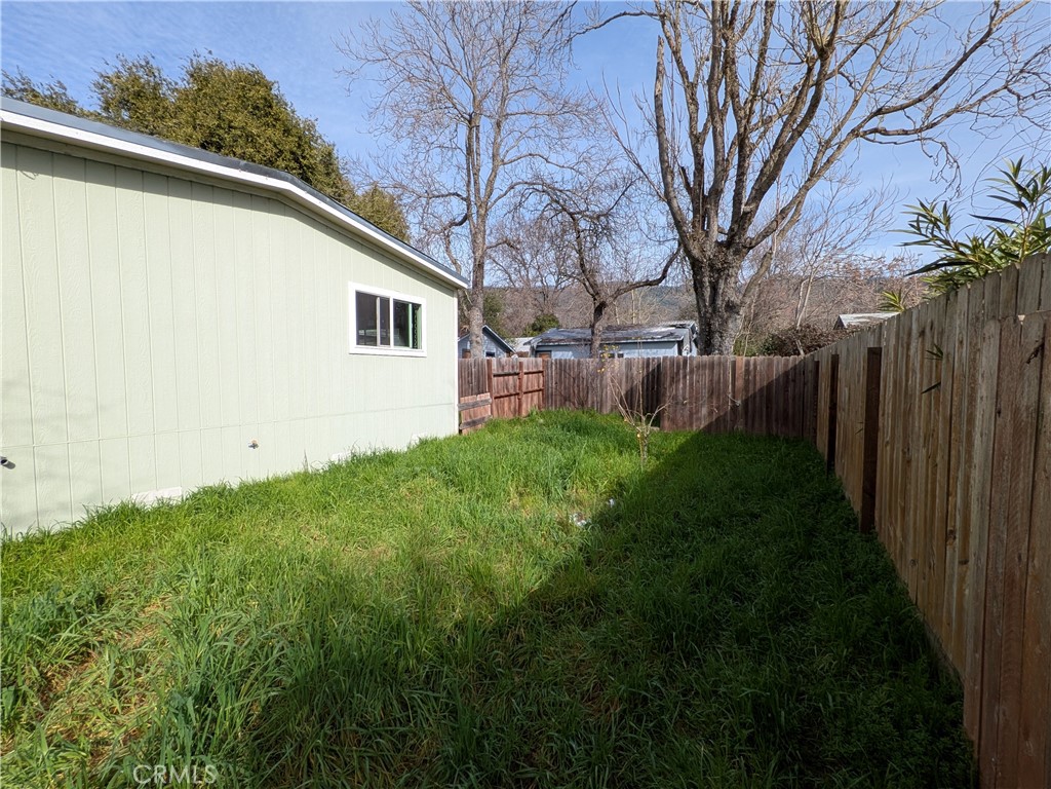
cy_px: 394
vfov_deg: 89.9
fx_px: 395
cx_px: 526
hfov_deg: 106.2
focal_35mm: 13
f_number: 2.2
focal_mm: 1.54
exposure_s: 1/745
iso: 31
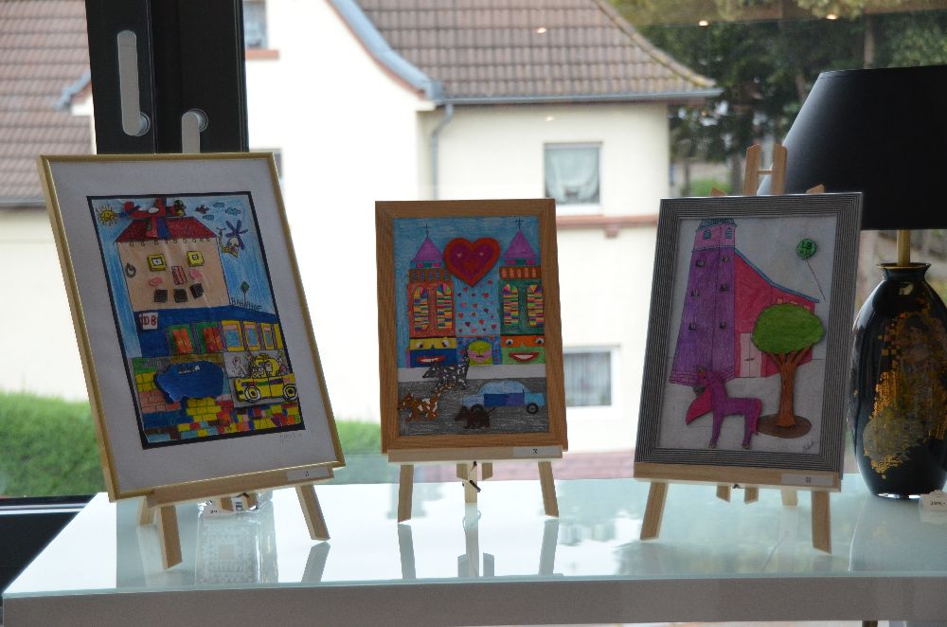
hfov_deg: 27.0
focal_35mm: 75
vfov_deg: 18.1
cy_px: 314
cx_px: 474
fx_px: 1969
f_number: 4.5
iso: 1600
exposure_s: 1/1000
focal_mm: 50
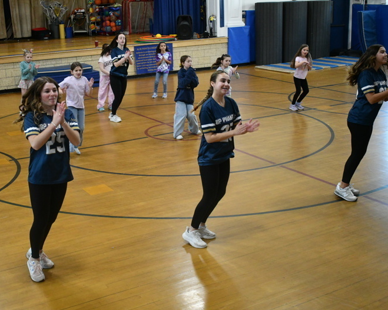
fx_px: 563
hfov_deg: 38.0
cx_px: 168
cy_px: 156
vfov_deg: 30.8
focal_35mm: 49
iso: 3200
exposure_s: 1/320
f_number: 4.2
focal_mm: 29
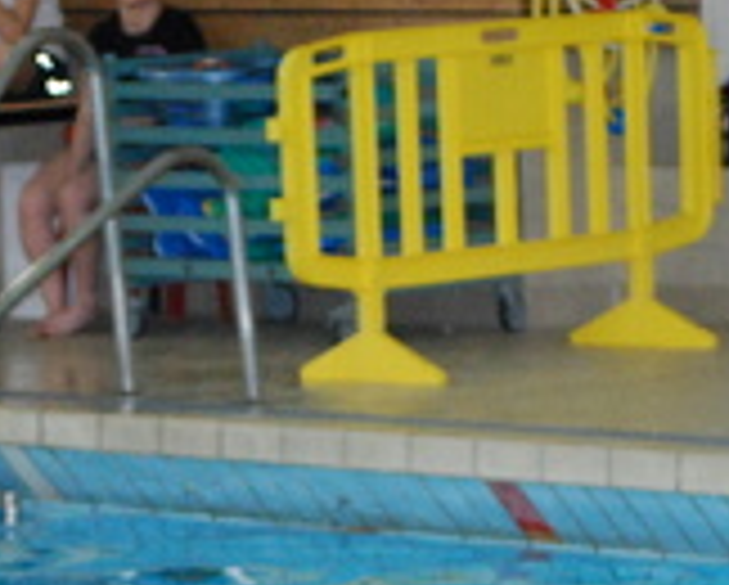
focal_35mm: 333
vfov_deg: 4.6
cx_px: 202
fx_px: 7193
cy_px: 729
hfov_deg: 5.8
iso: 1600
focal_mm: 60
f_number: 4.2
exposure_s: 1/125
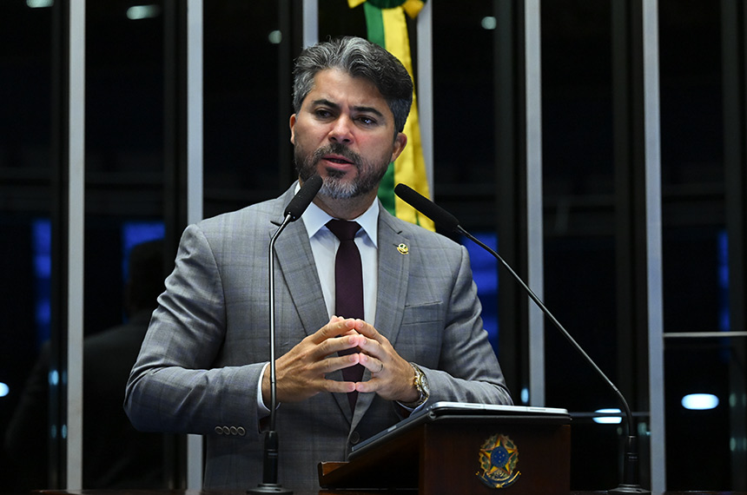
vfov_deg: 11.4
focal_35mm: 120
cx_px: 374
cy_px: 248
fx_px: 2485
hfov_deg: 17.1
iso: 5000
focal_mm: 120
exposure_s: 1/160
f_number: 5
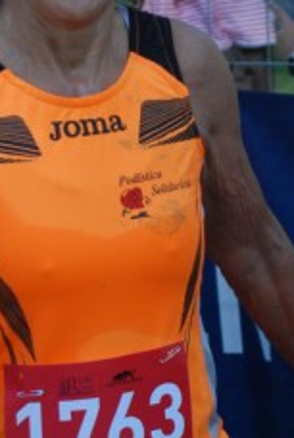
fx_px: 3183
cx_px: 164
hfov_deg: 5.3
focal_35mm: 261
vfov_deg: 7.9
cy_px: 190
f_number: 5.3
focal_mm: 66
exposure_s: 1/320
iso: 1000
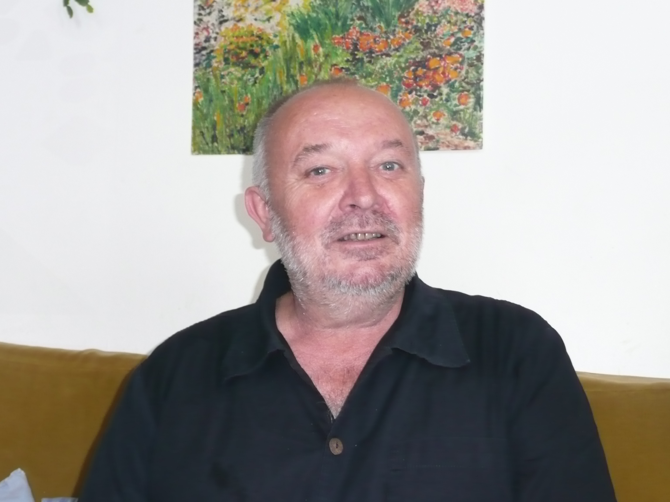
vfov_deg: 23.7
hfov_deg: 31.2
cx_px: 335
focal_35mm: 62
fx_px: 1200
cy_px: 251
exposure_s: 1/30
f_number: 4.5
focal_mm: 10.2
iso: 200
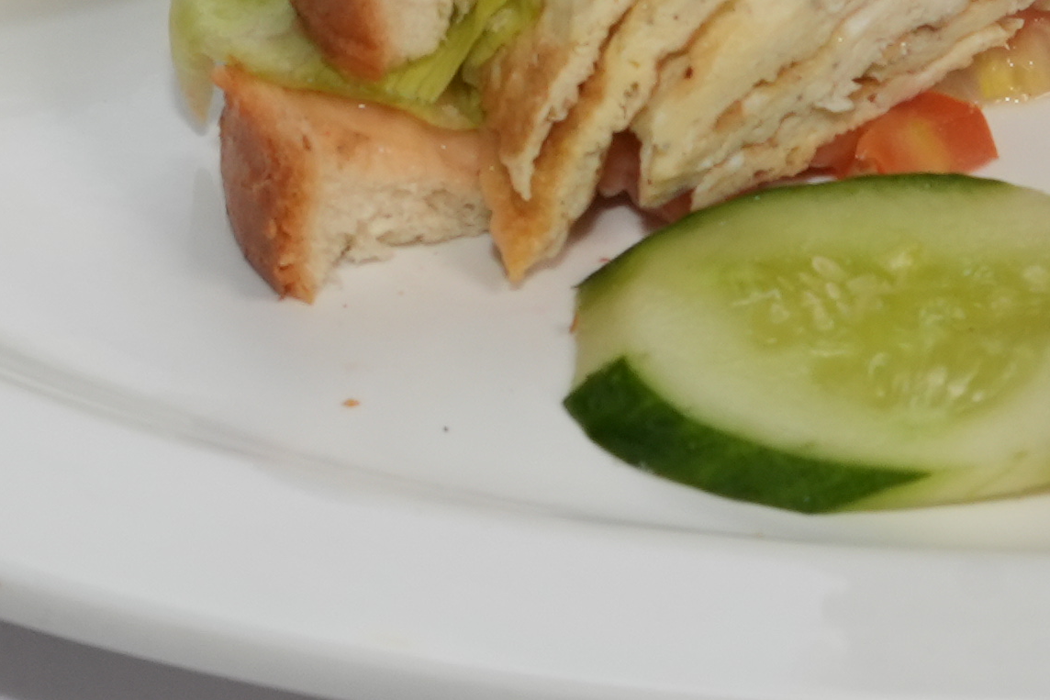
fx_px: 8809
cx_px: 964
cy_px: 42
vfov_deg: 4.5
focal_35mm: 302
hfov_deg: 6.8
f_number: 10
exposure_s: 1/100
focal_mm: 50
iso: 400
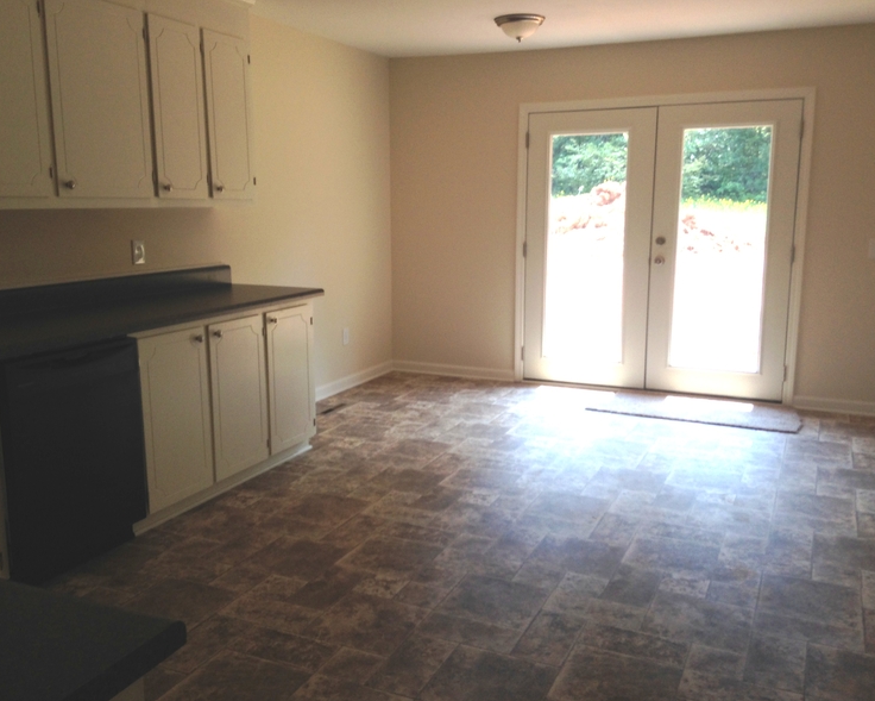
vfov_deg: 42.2
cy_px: 350
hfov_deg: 51.5
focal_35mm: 35
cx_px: 427
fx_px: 907
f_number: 2.4
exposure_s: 1/130
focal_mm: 4.12
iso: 50
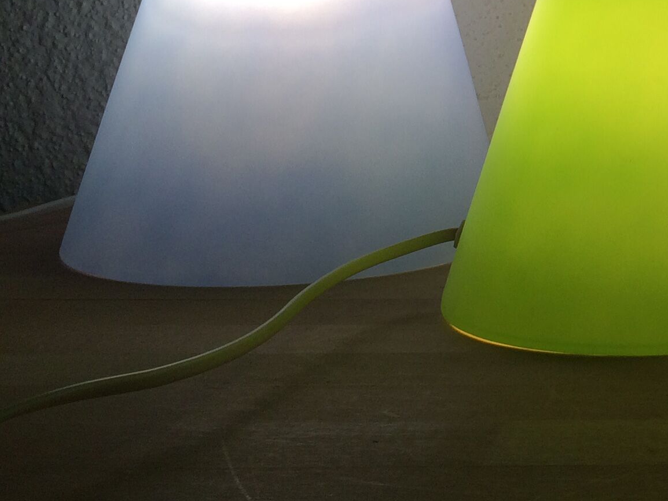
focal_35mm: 82
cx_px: 879
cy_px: -86
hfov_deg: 21.5
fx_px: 1583
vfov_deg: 17.2
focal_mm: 4.15
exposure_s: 1/111
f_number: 2.2
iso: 32
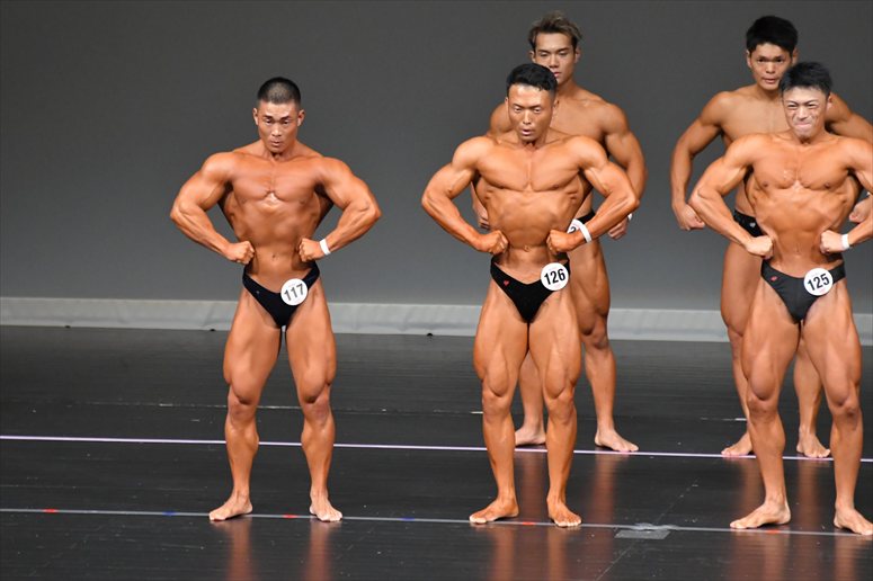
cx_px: 436
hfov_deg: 6.0
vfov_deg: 4.0
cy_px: 290
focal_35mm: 345
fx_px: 8362
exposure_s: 1/400
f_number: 5.6
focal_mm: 230
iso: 5000
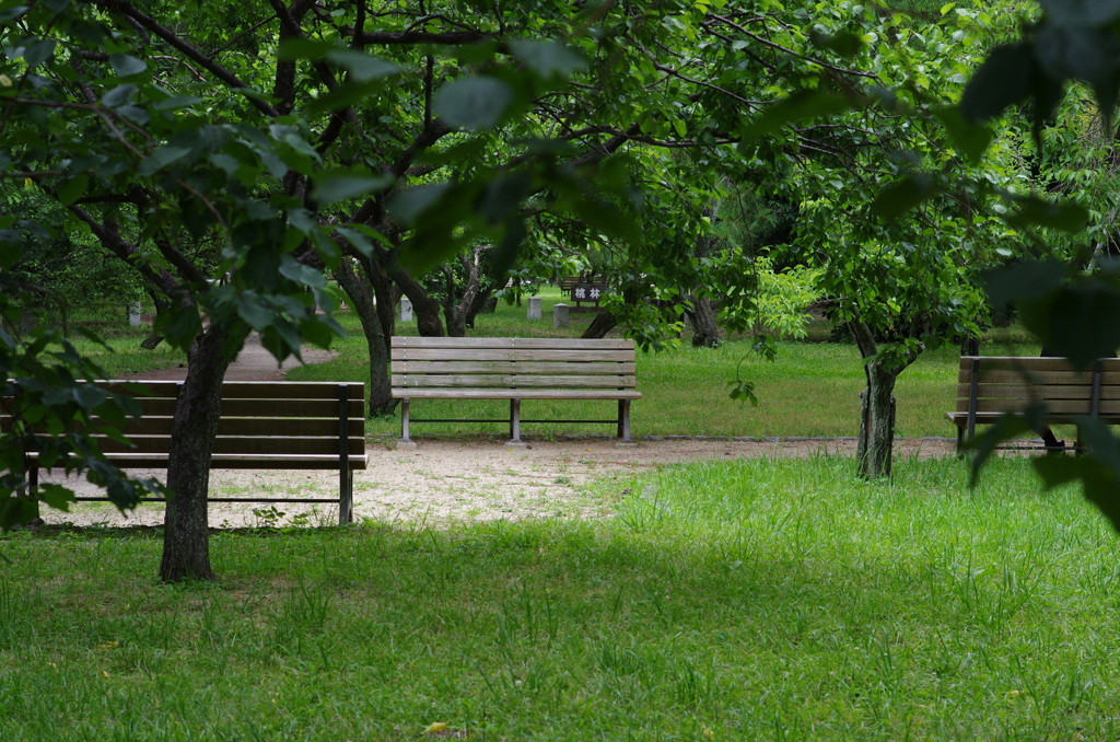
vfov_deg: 13.0
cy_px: 371
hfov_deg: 19.5
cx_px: 560
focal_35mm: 105
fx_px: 3260
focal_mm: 70
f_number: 6.3
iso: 200
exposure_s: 1/125
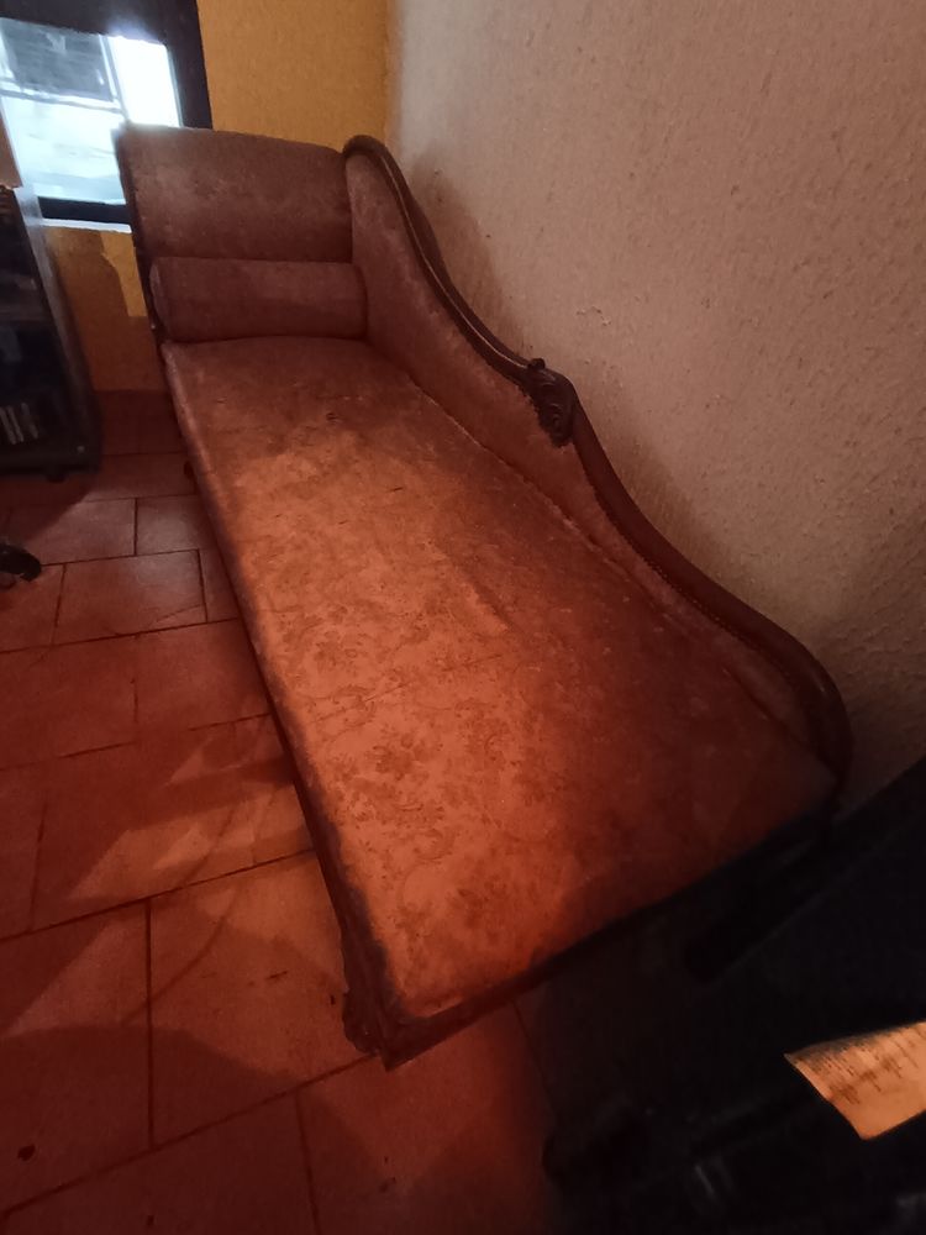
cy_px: 618
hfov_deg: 74.7
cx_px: 463
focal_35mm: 17
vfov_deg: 91.0
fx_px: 606
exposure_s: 1/16.7
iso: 2035
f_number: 2.2
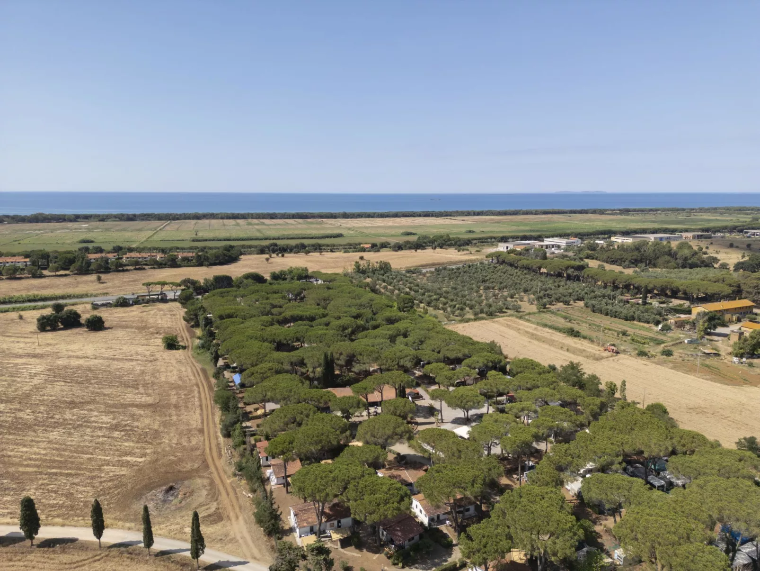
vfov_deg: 56.8
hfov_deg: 71.6
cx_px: 380
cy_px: 286
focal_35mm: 24
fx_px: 527
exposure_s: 1/120
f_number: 1.7
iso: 110
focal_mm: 6.72
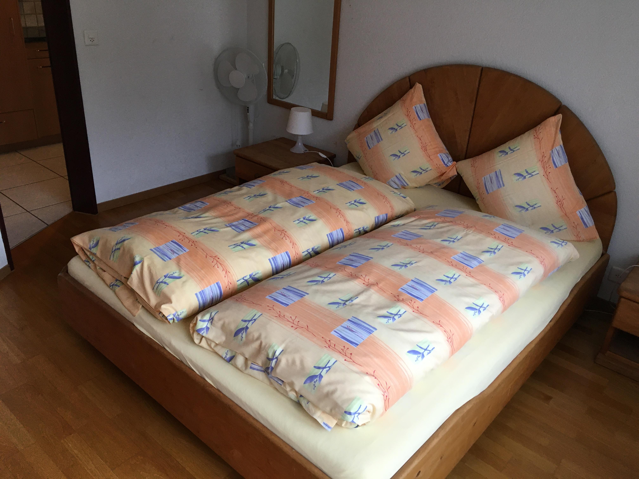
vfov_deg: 48.2
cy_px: 240
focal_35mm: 29
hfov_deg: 61.7
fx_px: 535
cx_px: 320
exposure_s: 1/33
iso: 64
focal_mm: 4.15
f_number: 2.2
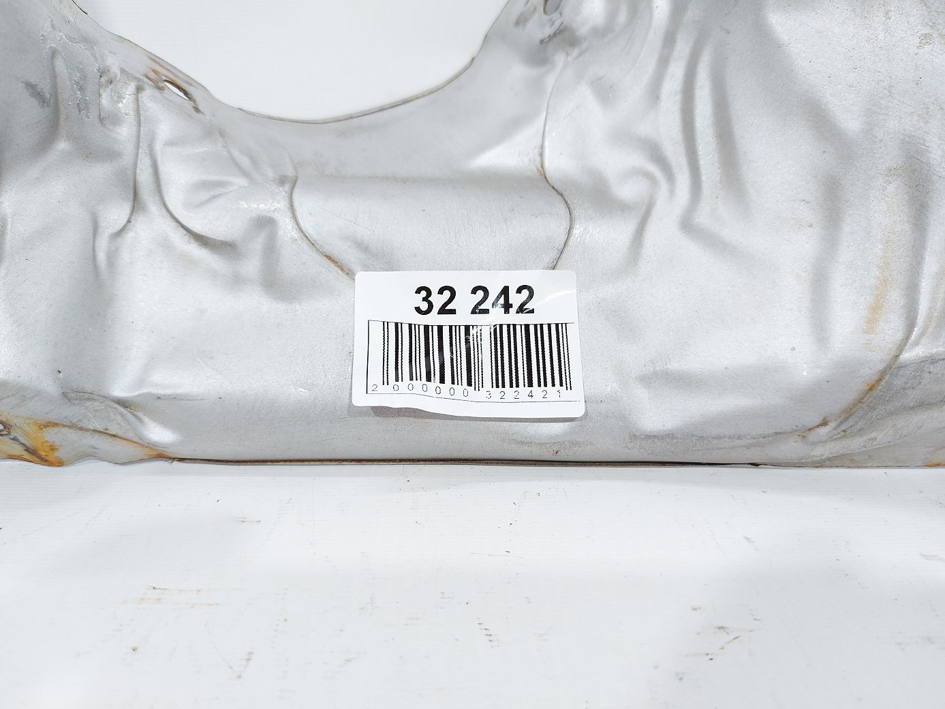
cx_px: 472
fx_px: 655
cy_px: 354
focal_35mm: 24
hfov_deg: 71.6
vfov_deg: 56.8
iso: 64
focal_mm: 5.23
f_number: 1.8
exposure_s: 1/50
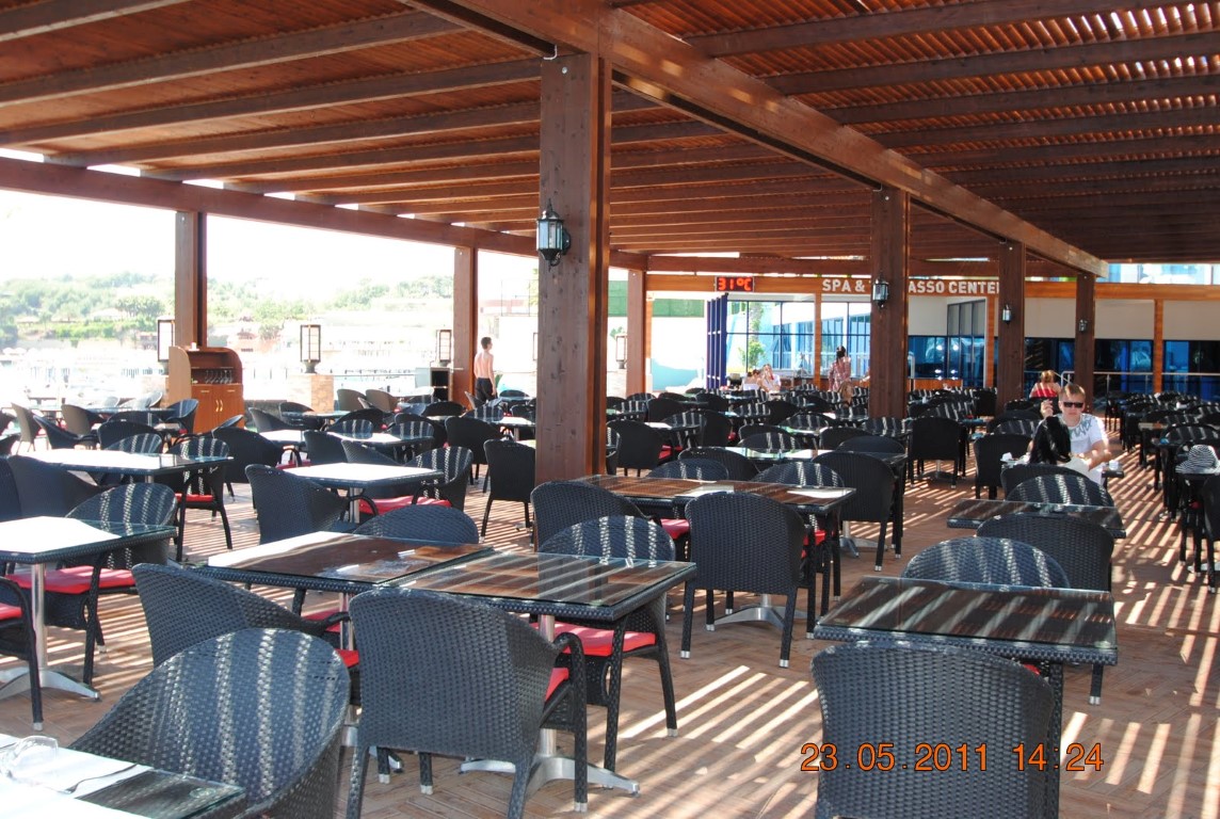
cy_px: 410
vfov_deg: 37.0
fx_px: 1223
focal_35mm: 36
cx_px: 610
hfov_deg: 53.0
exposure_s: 1/125
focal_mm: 24
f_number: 4.5
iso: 200
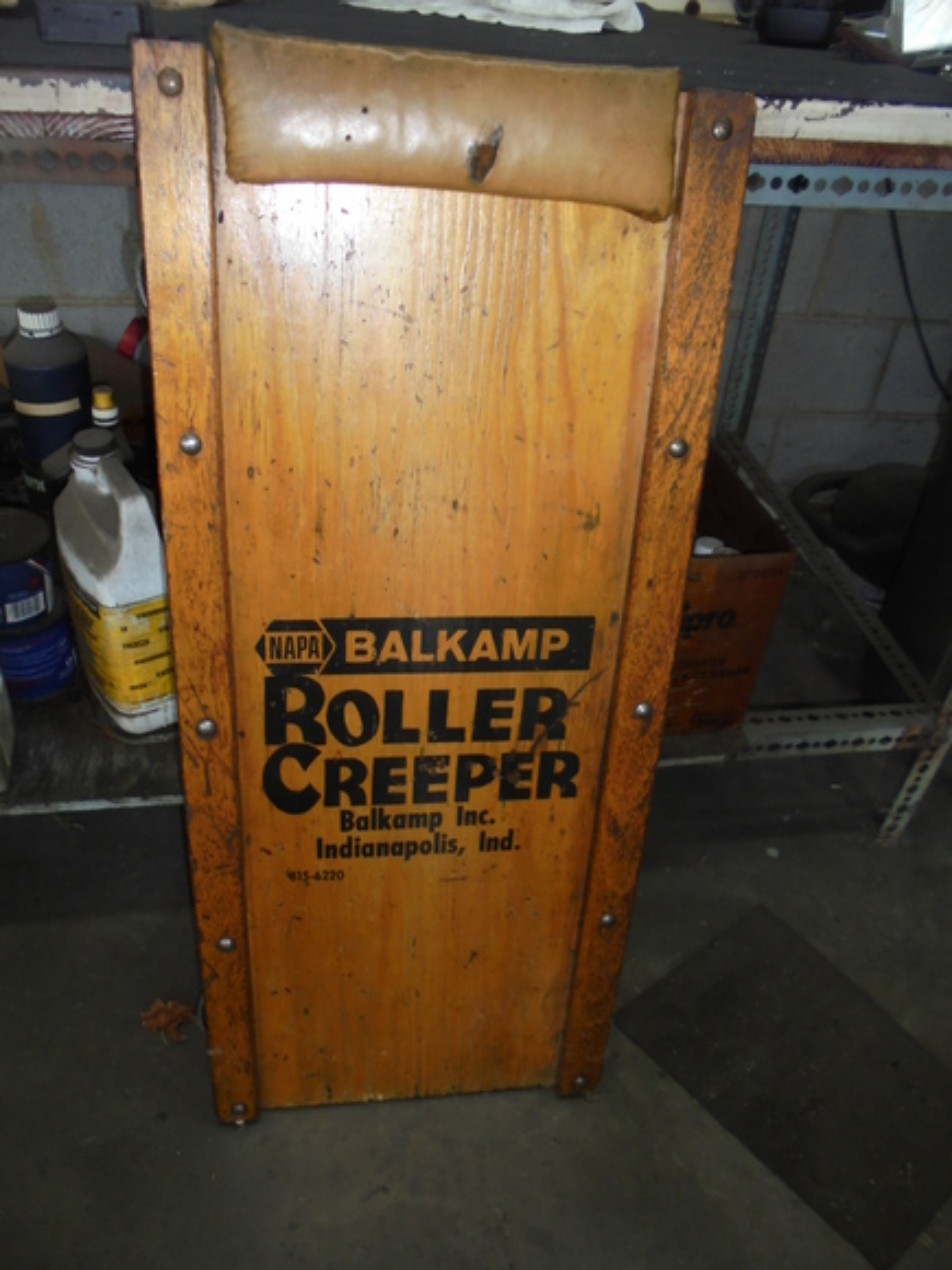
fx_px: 953
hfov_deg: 53.1
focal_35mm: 26
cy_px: 635
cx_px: 476
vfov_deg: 67.3
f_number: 3.5
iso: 200
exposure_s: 1/30
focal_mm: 4.6
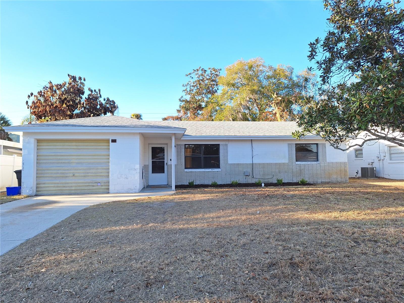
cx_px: 202
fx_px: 268
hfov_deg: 73.9
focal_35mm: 23
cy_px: 152
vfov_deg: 58.9
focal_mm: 5.54
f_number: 1.8
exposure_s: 1/590
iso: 40
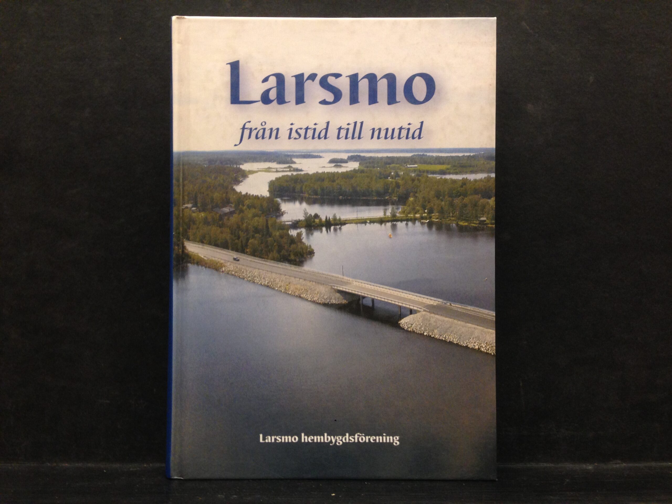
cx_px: 336
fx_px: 641
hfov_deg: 55.4
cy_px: 252
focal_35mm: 33
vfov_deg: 42.9
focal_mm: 4.12
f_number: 2.4
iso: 125
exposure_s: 1/20
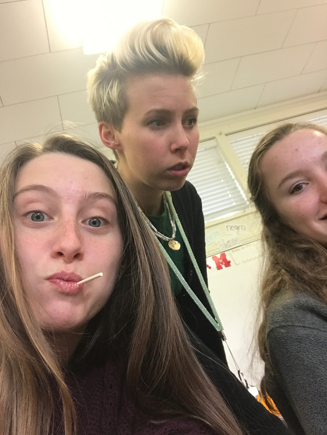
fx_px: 403
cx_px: 164
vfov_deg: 56.8
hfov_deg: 44.2
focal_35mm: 32
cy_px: 218
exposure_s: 1/30
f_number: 2.2
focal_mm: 2.87
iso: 80
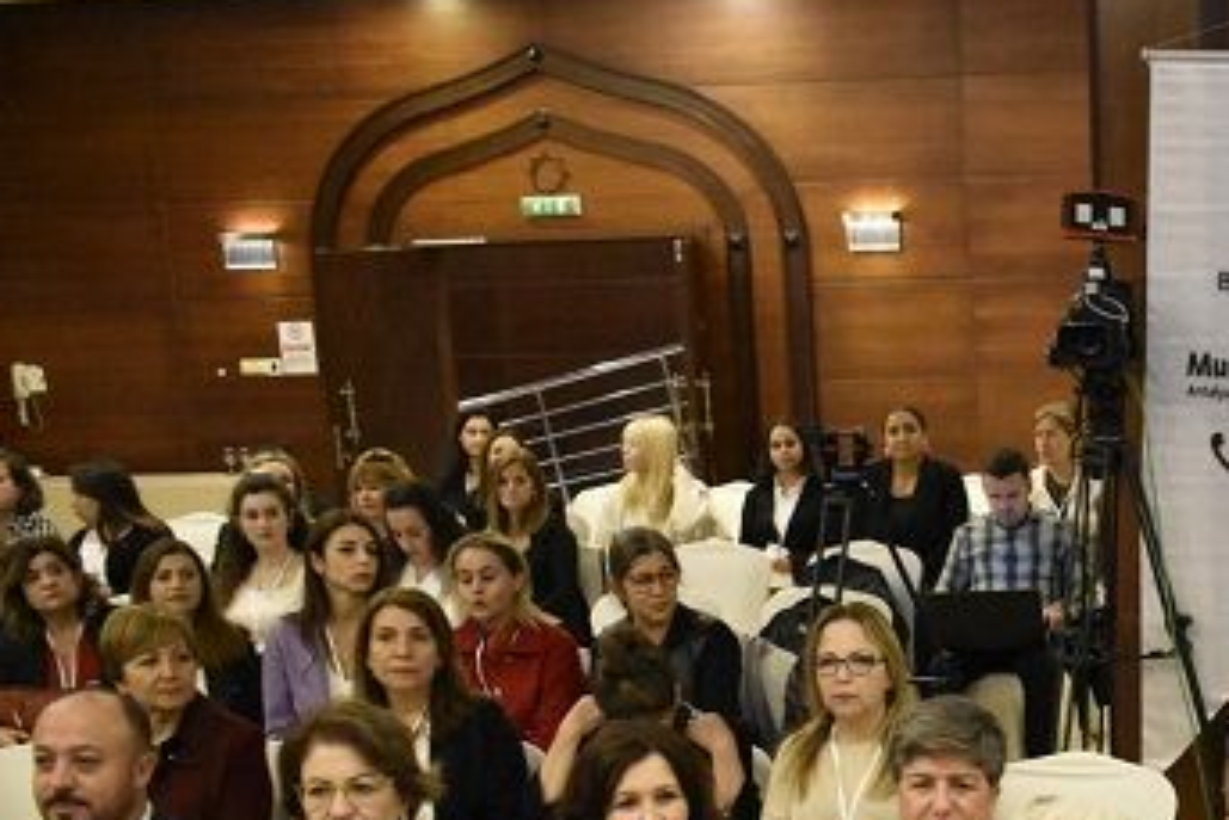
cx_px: 1175
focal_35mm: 63
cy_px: 739
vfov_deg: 21.1
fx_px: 2152
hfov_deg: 30.1
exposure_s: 1/125
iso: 5000
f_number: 3.5
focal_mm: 18
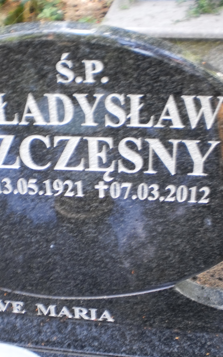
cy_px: 178
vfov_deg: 39.6
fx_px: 496
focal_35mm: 51
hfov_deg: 25.1
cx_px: 61
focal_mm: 6.3
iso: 125
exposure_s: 1/25
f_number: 3.1
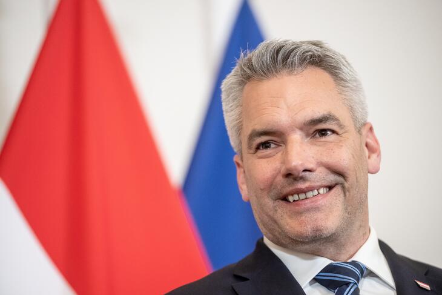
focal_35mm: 200
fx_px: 2456
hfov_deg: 10.3
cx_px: 221
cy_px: 148
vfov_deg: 6.9
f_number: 2.8
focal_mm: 200
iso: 4000
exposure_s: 1/400
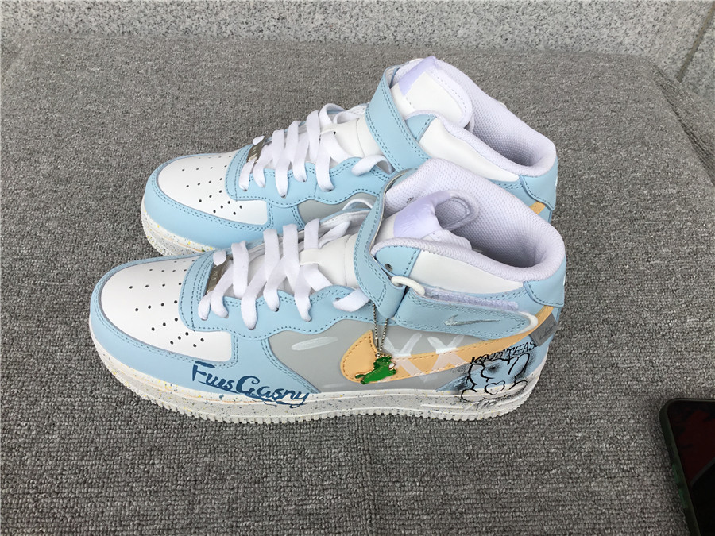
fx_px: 640
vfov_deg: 45.4
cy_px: 268
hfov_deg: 58.4
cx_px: 358
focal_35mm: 31
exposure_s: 1/205
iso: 25
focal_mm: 3.3
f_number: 2.4
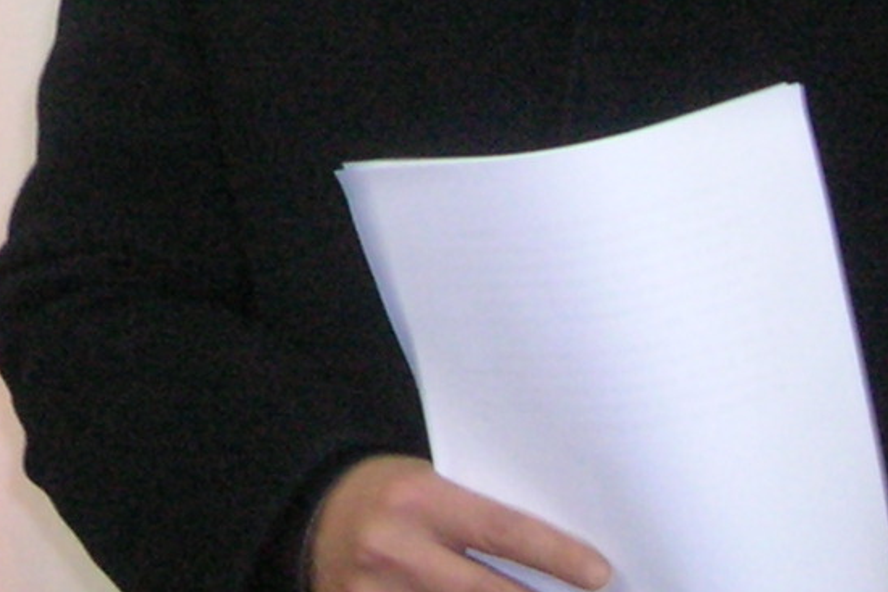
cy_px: -337
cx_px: -244
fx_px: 3627
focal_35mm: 147
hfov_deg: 13.5
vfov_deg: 9.1
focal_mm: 5.7
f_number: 2.9
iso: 200
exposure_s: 1/28.3
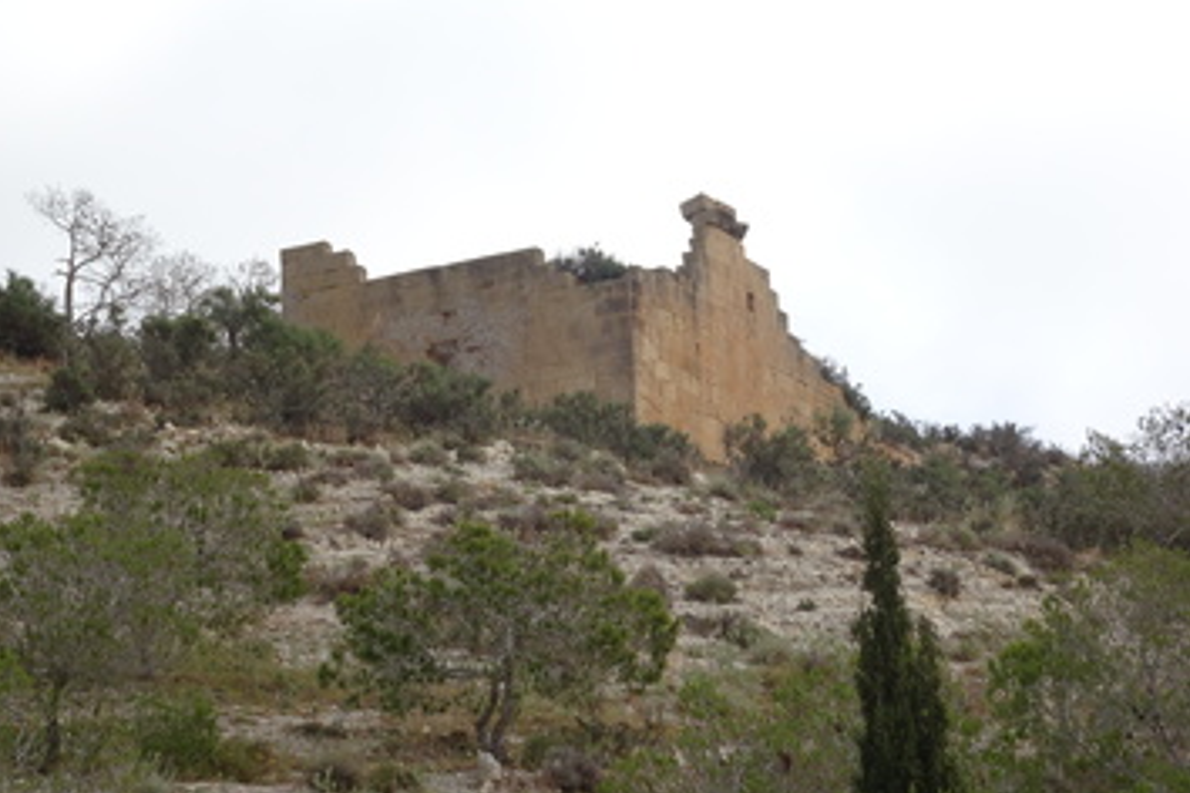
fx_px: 4264
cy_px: 386
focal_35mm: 129
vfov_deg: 10.6
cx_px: 593
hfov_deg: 15.9
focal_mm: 20.96
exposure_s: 1/400
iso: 80
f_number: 5.6
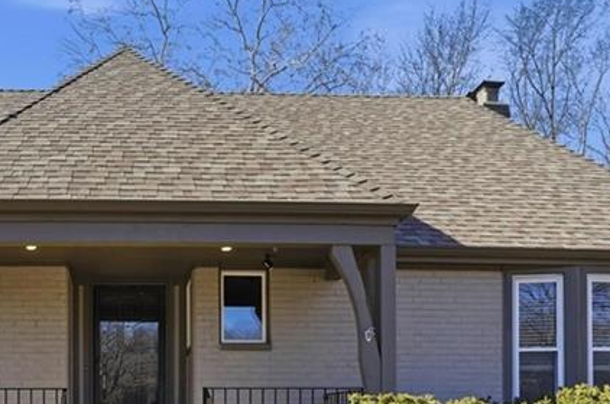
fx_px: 575
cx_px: 134
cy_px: 405
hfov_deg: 52.7
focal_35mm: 34
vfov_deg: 35.1
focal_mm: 14
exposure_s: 1/500
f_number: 7.1
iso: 100
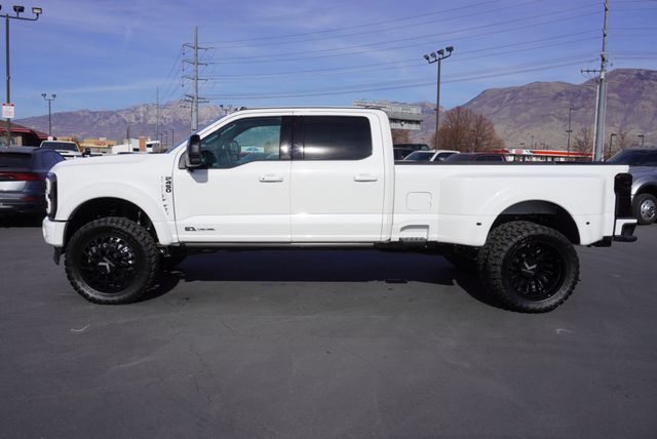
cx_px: 328
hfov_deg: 59.4
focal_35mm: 32
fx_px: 575
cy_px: 220
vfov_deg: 41.8
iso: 100
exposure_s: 1/400
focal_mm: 21
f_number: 10
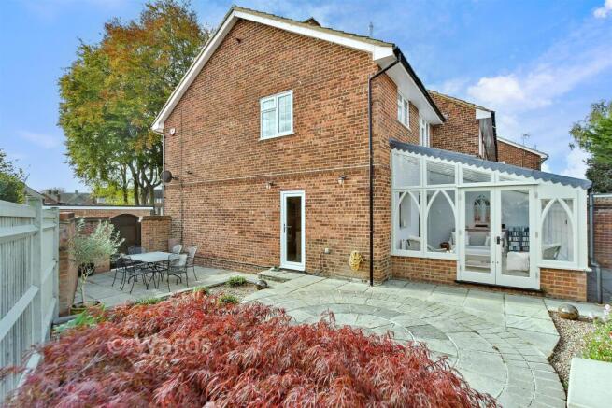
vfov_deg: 77.4
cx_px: 306
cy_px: 204
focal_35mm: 15
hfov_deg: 100.4
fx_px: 255
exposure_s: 1/250
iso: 500
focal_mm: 10
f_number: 8
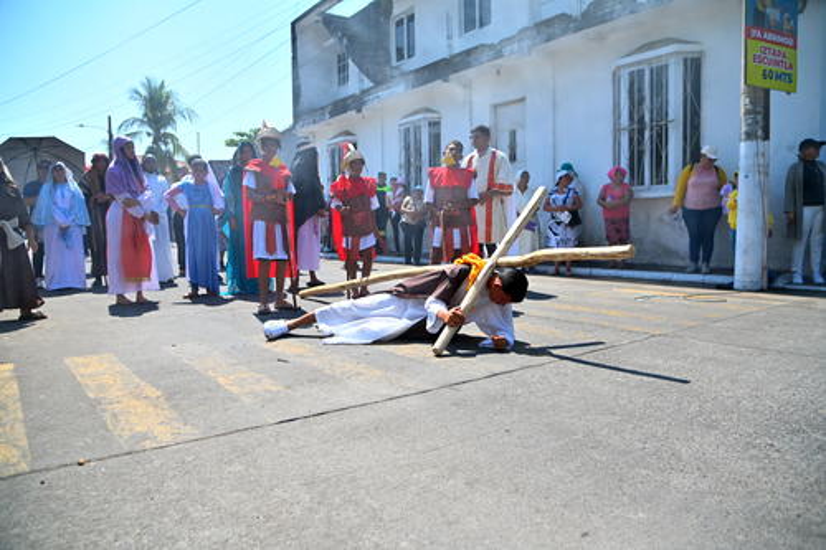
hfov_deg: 73.8
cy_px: 275
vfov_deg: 53.1
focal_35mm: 24
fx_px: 550
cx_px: 413
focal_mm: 24
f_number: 4
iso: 400
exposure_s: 1/3200
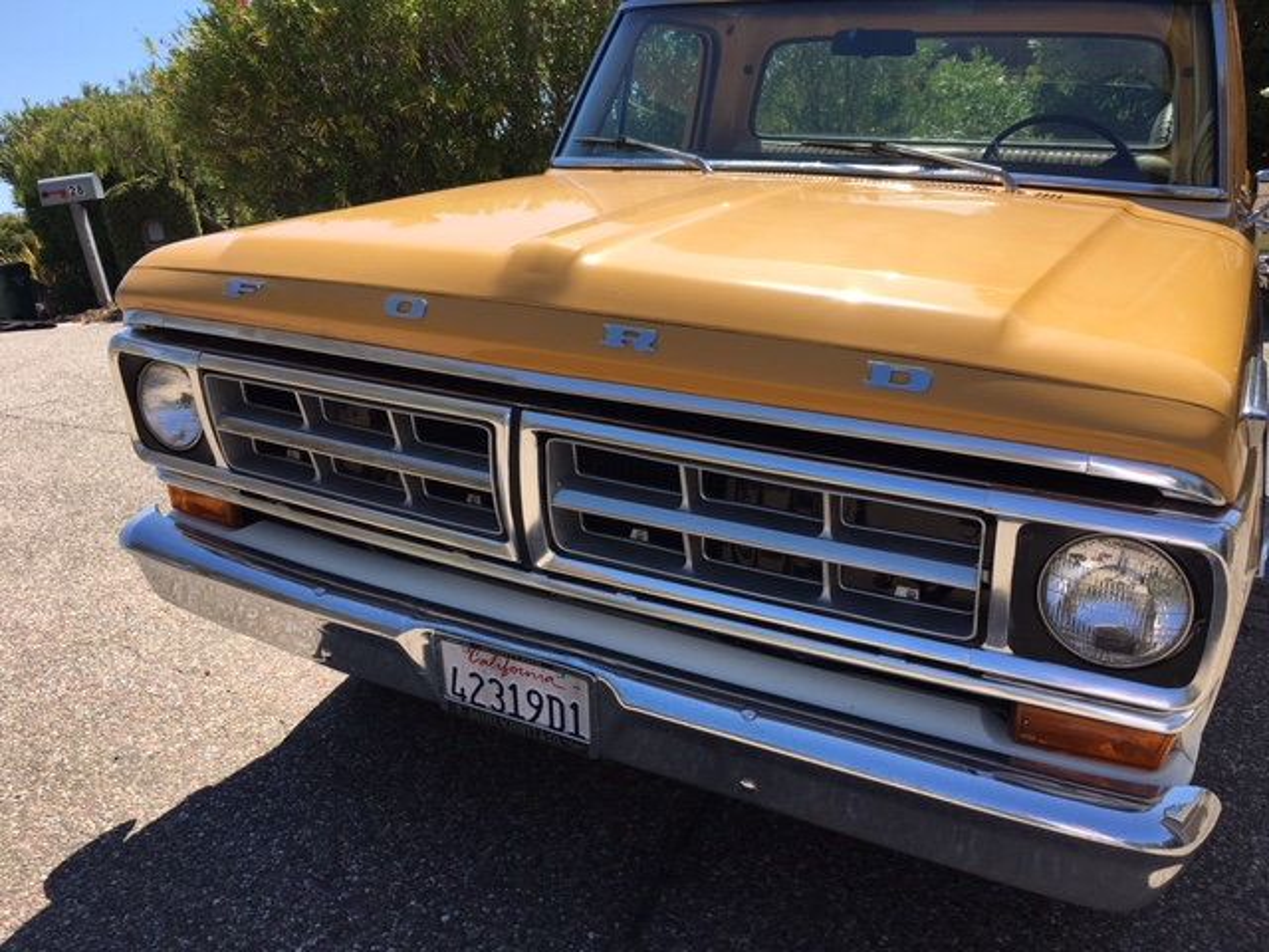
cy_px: 476
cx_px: 634
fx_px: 1063
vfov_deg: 48.2
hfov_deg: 61.7
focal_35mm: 29
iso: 25
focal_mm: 4.15
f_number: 2.2
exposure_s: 1/1054
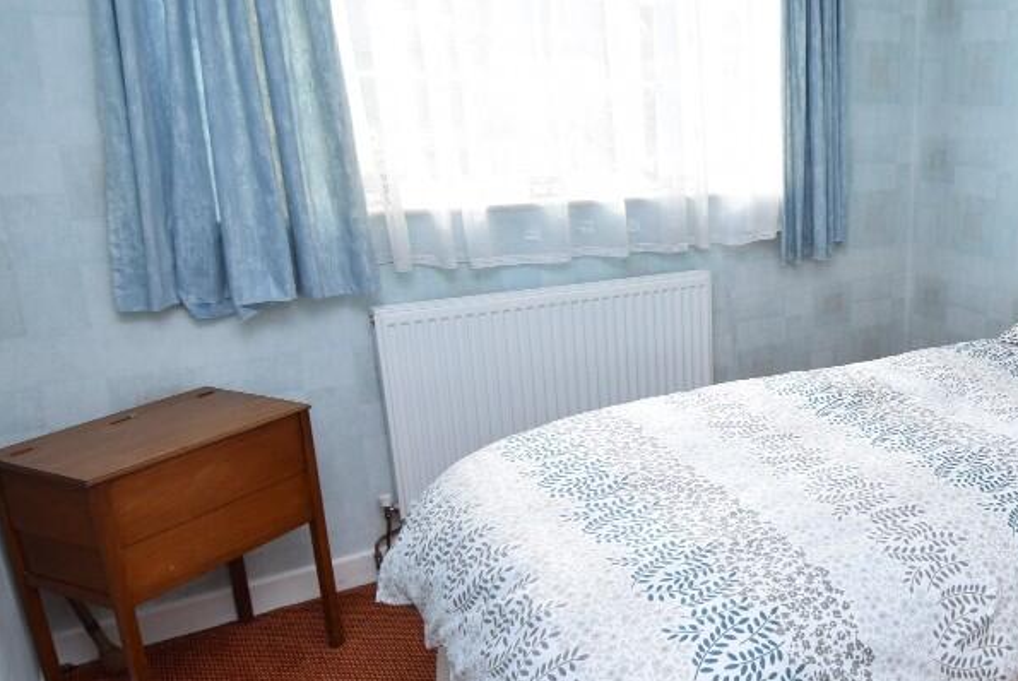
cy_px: 364
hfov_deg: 55.1
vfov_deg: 42.4
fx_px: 877
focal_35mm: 31
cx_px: 845
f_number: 7.1
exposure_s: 1/200
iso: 400
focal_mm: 12
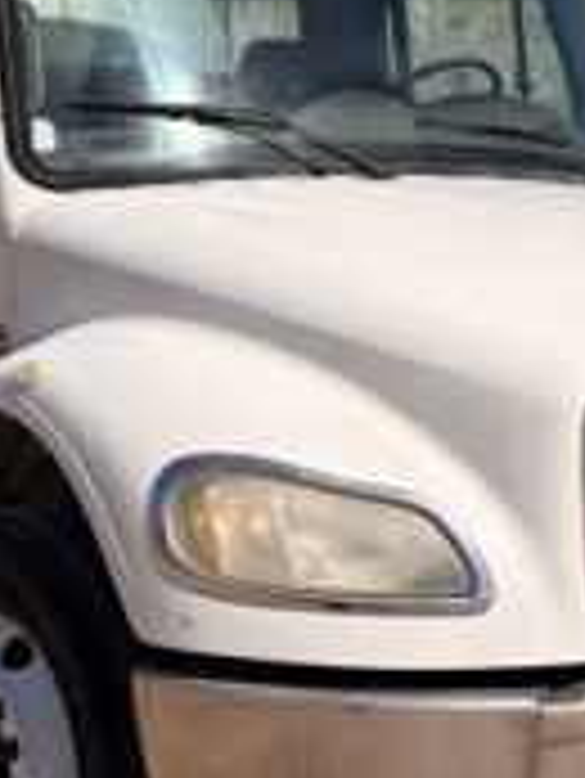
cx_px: 216
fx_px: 1620
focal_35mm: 72
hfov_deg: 20.4
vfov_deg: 27.0
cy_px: 360
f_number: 1.6
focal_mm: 5.96
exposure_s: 1/8850
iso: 50
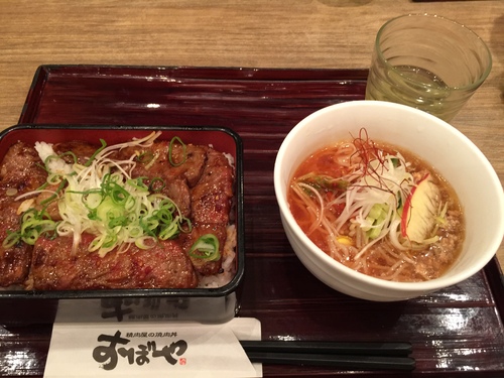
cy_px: 189
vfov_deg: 48.2
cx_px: 252
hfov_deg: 61.7
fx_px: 422
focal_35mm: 29
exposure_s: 1/15
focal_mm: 4.15
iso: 125
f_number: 2.2
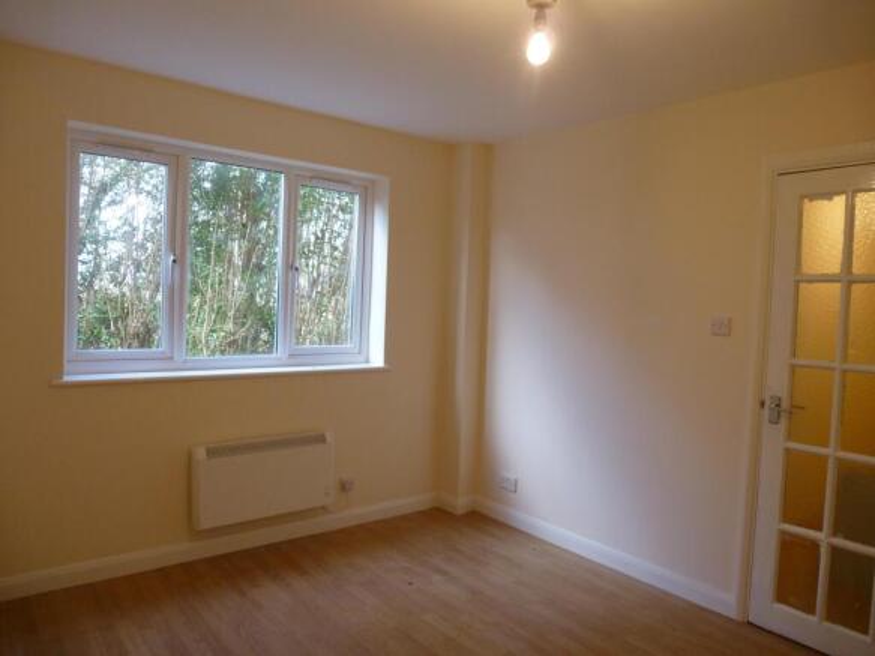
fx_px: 607
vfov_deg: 56.8
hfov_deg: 71.6
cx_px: 438
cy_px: 328
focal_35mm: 24
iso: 250
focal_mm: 4.3
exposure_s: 1/60
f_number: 3.3
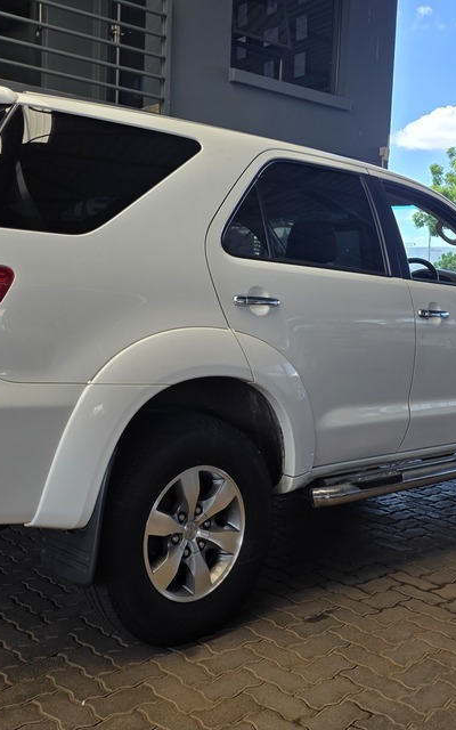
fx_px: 775
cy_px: 356
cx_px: 186
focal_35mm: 39
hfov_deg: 32.7
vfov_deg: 50.4
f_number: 1.7
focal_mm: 6.25
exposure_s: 1/359
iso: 25
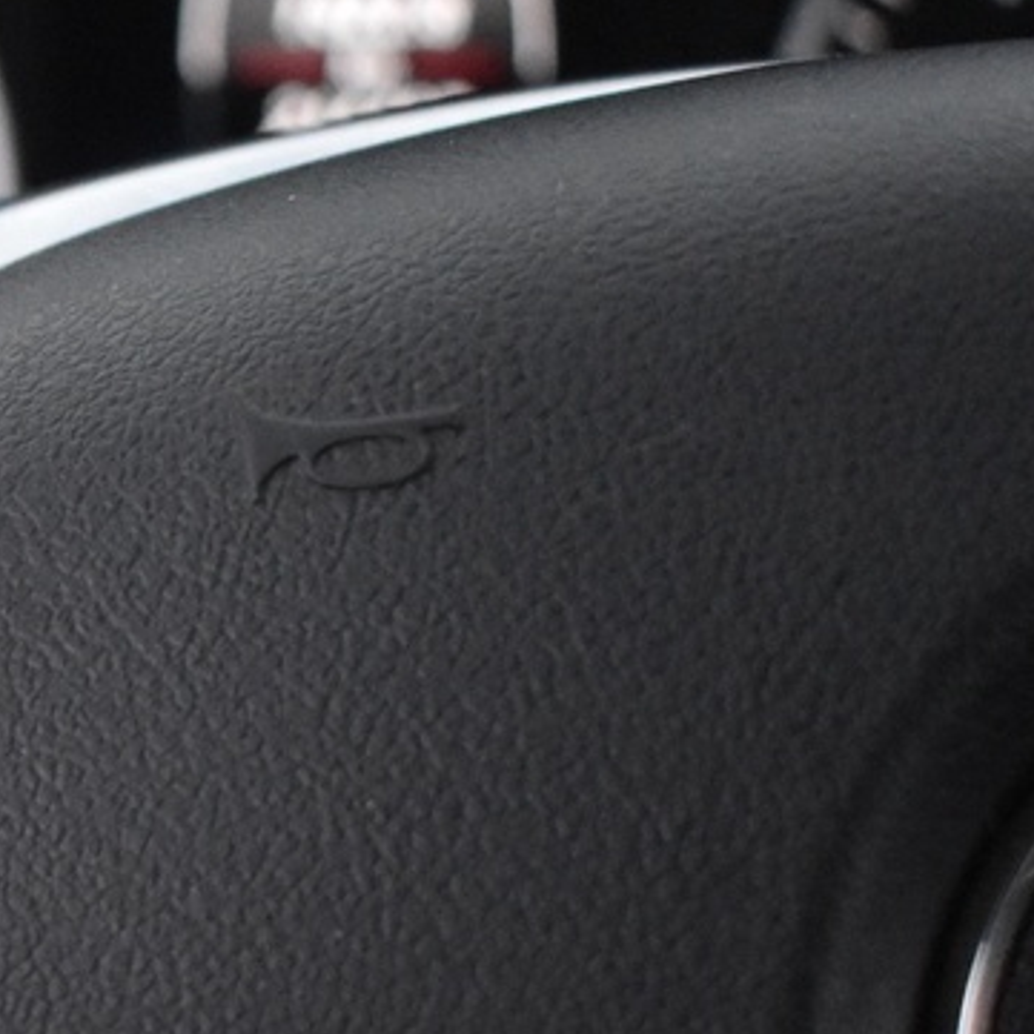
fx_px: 4258
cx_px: -862
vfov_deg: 13.7
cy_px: 931
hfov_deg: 12.6
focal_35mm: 126
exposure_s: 1/40
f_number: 3.8
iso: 3200
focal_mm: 22
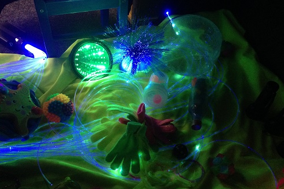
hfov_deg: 54.4
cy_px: 98
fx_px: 276
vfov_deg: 37.9
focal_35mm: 35
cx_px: 140
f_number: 2.4
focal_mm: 4.12
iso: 400
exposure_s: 1/17
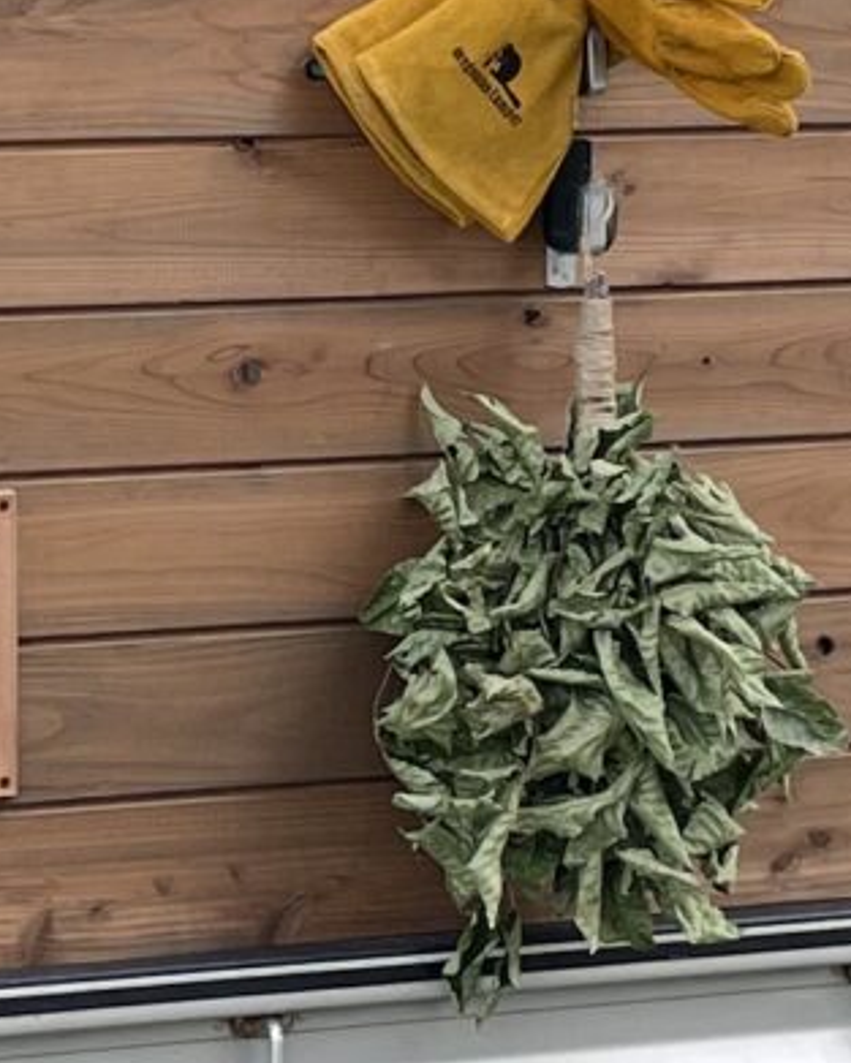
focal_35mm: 166
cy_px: 109
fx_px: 5224
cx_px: 174
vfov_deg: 11.5
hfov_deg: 9.3
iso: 32
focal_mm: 4.2
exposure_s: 1/369
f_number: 1.6
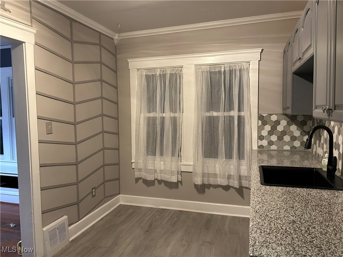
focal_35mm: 26
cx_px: 172
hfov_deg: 67.3
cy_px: 128
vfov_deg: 53.1
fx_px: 258
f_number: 1.5
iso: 320
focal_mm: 5.7
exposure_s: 1/60
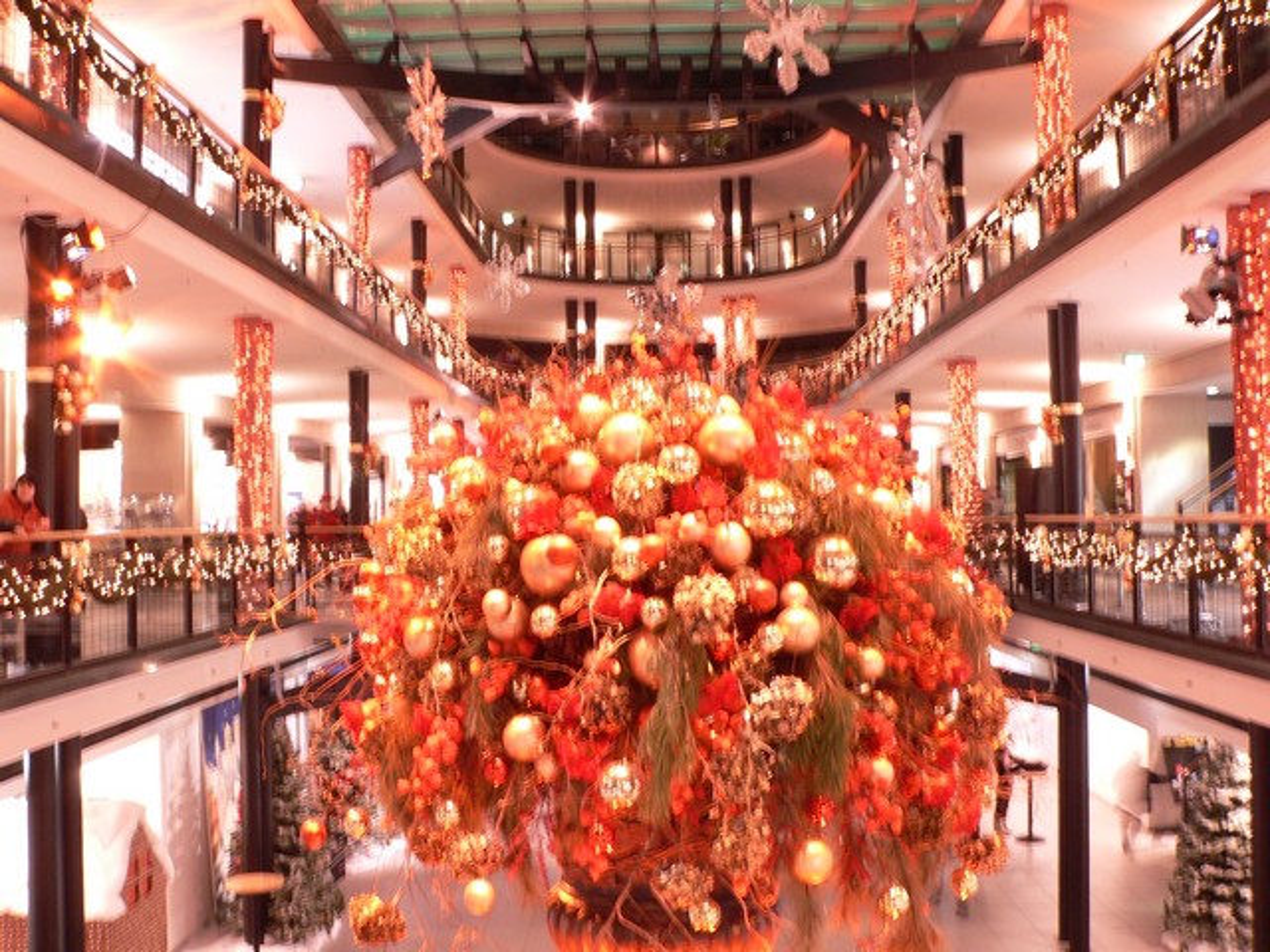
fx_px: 1321
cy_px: 476
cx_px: 635
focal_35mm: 36
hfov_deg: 51.4
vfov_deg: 39.7
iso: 100
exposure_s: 1.6
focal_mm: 6
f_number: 6.5
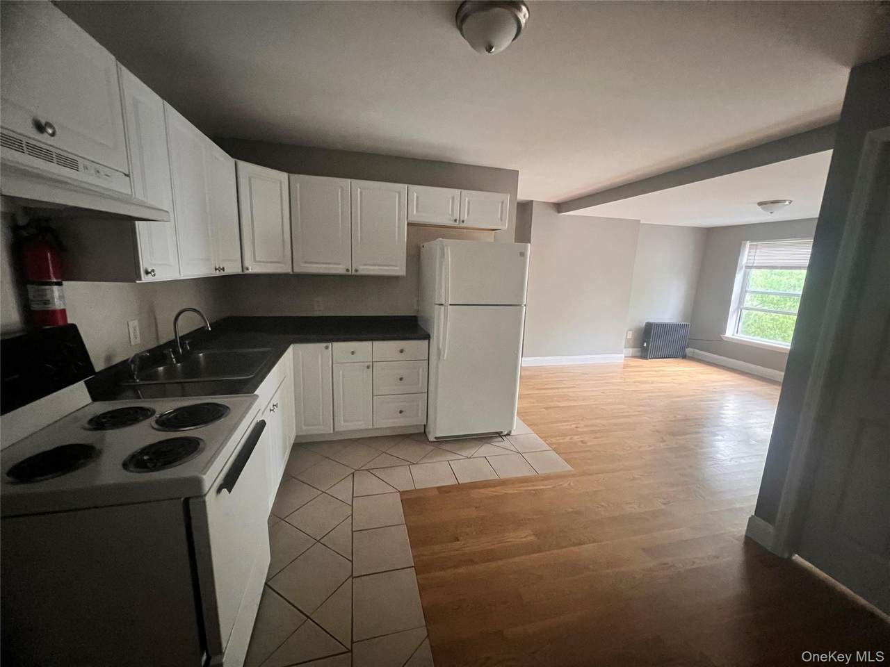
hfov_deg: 106.2
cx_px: 445
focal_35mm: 13
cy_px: 334
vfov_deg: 89.9
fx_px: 334
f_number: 1.8
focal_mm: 1.57
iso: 1000
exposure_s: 1/41
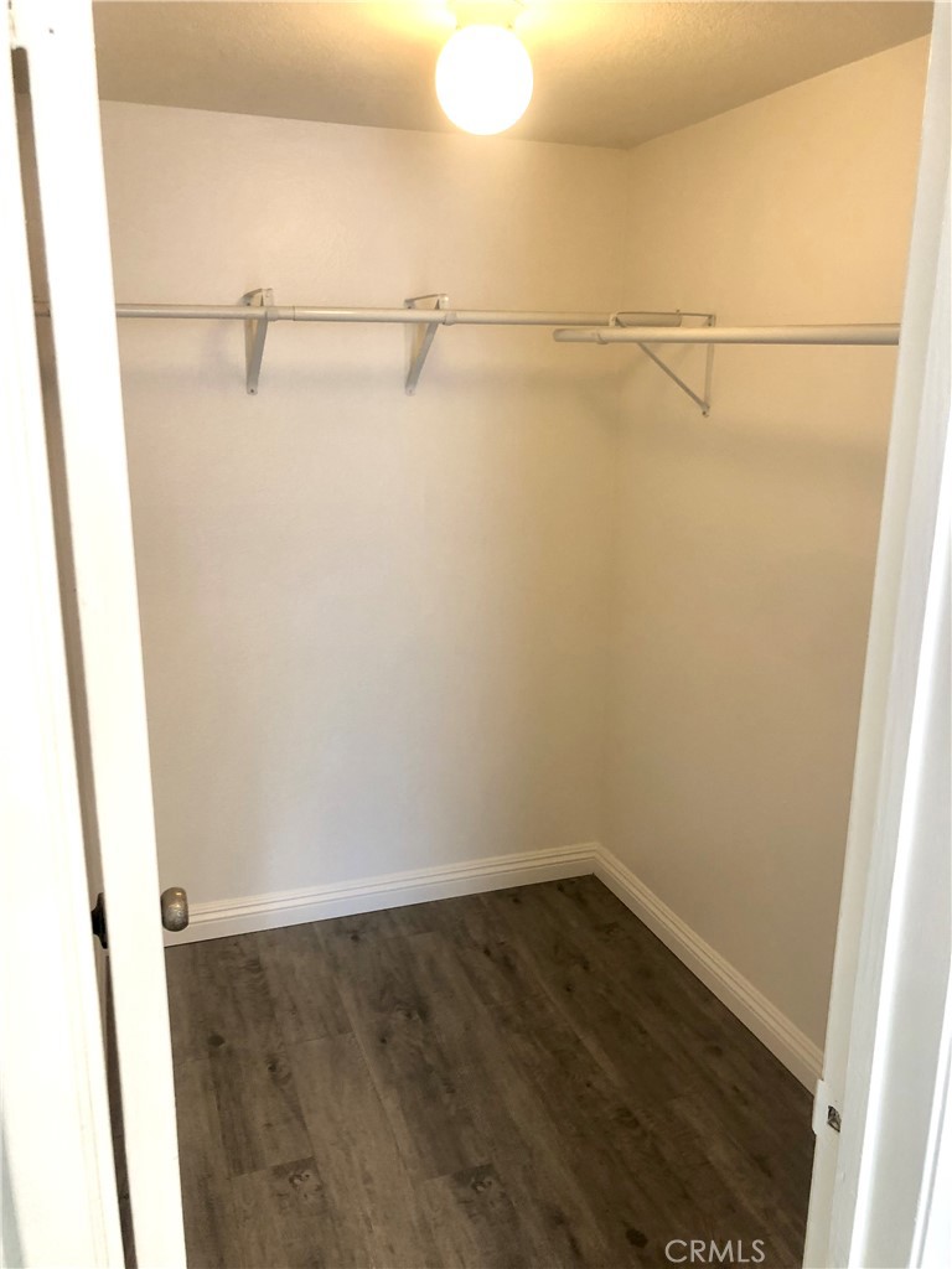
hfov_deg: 49.7
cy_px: 634
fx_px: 1027
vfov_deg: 63.4
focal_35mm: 28
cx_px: 476
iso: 40
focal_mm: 3.99
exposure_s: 1/17
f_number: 1.8
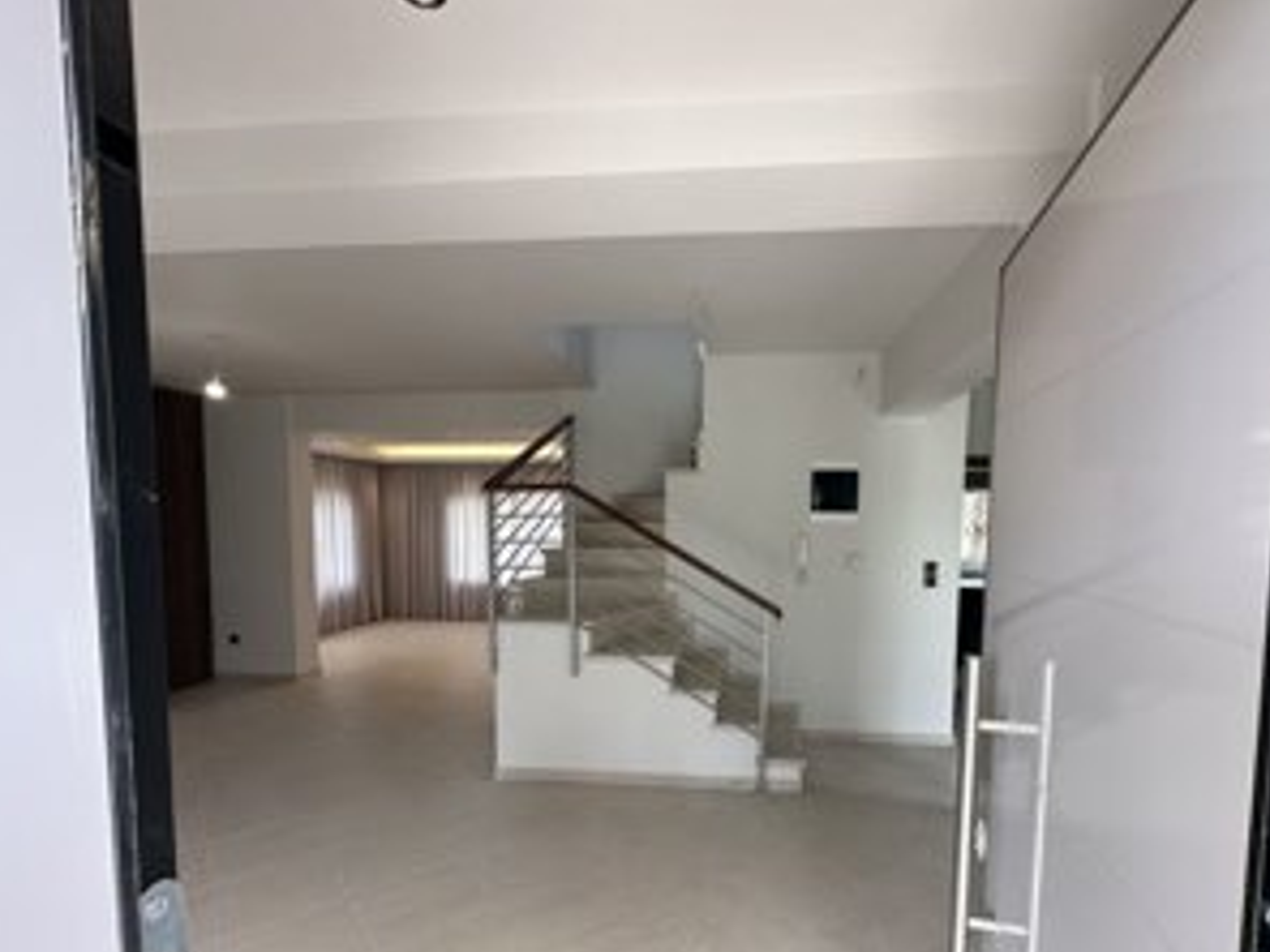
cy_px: 570
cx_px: 669
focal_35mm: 17
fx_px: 624
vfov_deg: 73.9
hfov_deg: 90.9
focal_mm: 2.22
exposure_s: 1/99
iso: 64
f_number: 2.2
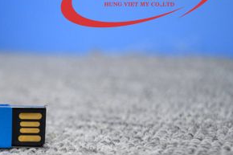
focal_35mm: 87
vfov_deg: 15.6
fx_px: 563
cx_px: -35
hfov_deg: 21.9
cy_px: 128
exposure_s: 1/60
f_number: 4
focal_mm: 24
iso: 3200
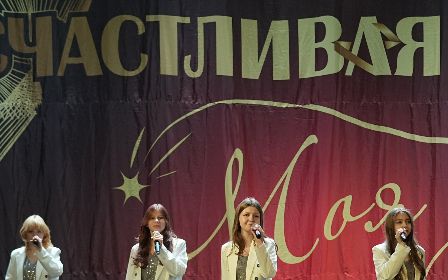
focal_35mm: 204
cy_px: 224
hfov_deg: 10.3
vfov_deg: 6.4
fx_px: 2490
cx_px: 310
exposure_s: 1/400
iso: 1600
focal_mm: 80
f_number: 2.8
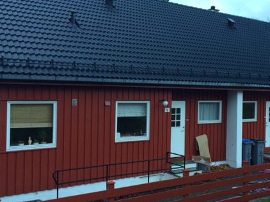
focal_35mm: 44
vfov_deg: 32.8
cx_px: 168
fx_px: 343
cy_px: 98
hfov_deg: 42.7
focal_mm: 4.15
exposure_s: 1/40
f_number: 2.2
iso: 40
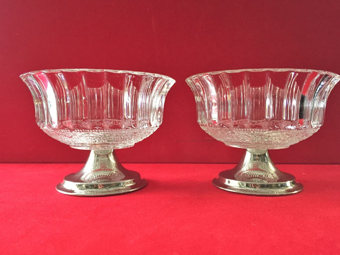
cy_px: 129
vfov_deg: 46.8
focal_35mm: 30
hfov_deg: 60.0
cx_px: 175
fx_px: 295
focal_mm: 4.15
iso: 250
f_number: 2.2
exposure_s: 1/20
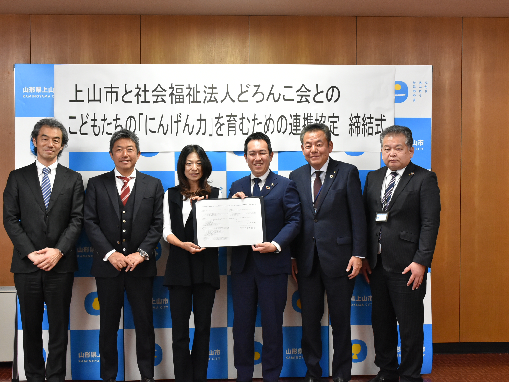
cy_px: 193
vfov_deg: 33.6
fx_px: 632
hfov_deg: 43.8
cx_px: 223
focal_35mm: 43
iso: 2500
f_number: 8
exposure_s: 1/100
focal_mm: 26
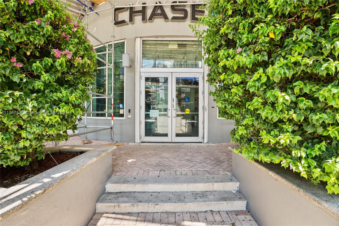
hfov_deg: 100.4
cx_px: 170
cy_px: 113
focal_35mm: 15
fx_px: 141
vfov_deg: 77.3
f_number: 8
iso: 200
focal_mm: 10
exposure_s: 1/40
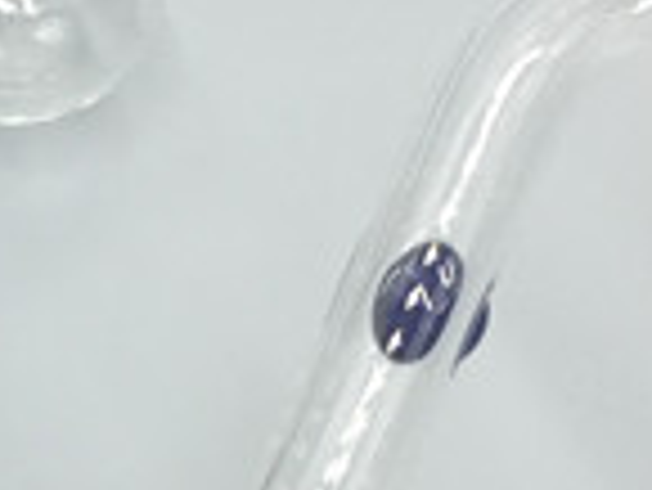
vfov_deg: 9.2
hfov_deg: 12.2
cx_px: 27
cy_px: 477
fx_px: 3016
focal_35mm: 160
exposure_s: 1/100
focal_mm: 4.15
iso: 40
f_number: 2.2
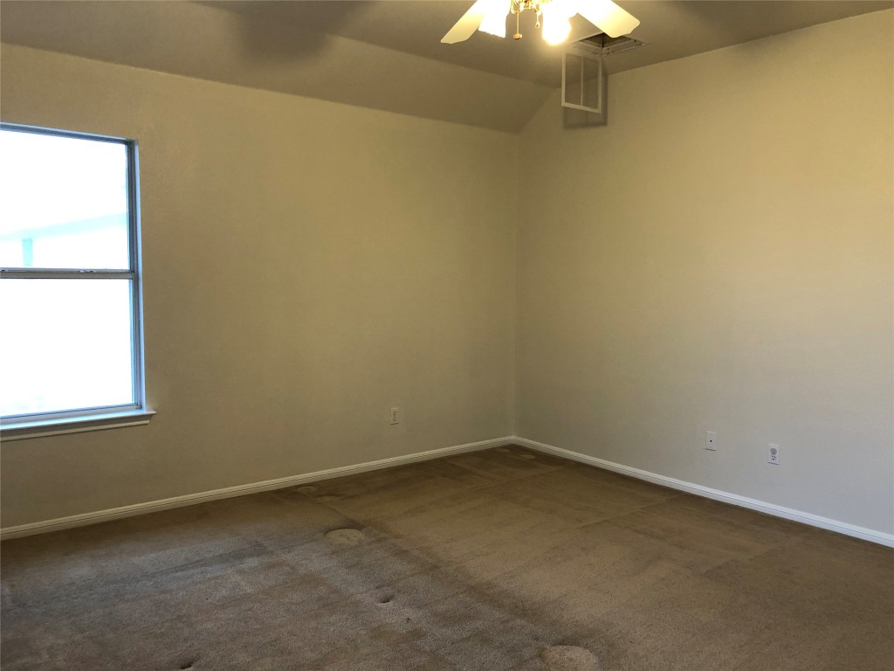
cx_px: 447
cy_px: 336
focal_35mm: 28
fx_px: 723
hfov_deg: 63.4
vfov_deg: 49.7
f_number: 1.8
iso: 50
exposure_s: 1/15
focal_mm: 4
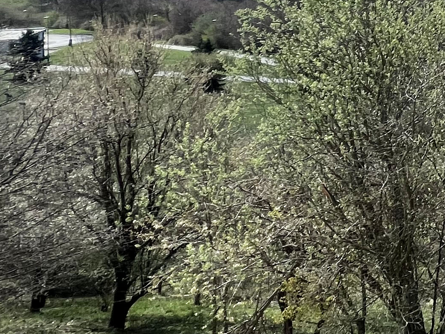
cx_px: 769
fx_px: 643
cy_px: -104
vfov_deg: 25.1
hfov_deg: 23.3
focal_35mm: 50
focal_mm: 1.57
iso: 32
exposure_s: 1/1054
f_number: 1.8
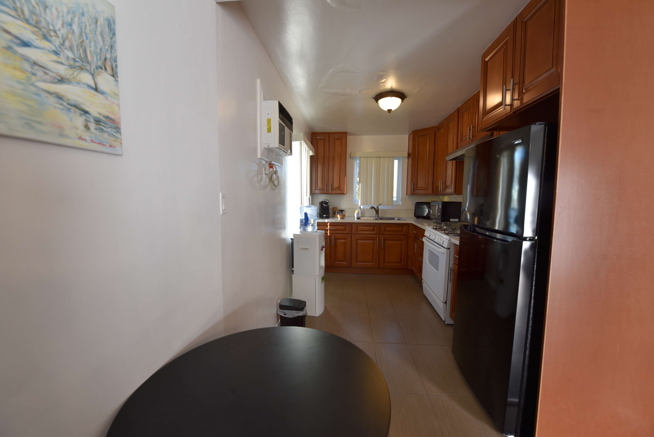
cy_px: 218
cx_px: 327
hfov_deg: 104.2
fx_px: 254
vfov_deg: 81.3
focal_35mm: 14
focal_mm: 14
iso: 400
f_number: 5
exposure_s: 1/100
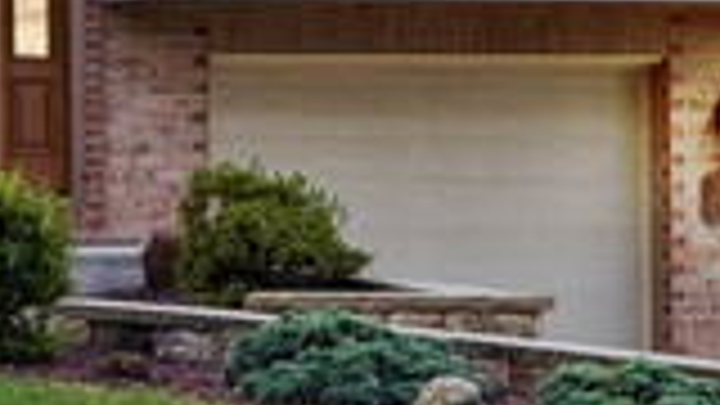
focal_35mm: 227
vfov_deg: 5.3
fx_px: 4334
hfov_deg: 9.4
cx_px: 9
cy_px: -36
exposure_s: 1/640
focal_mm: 32
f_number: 8
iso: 2000
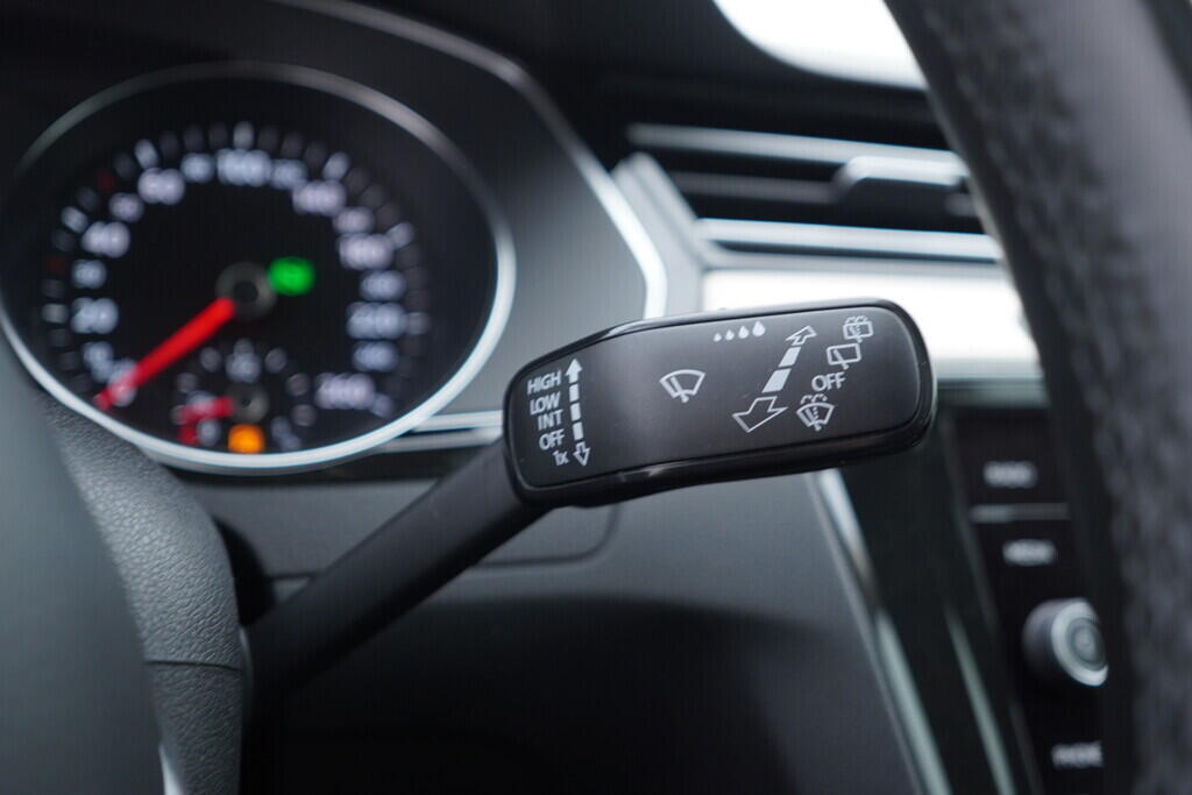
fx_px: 1192
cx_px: 596
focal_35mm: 36
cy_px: 398
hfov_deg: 53.1
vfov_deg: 36.9
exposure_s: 1/40
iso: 200
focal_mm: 24
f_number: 2.8
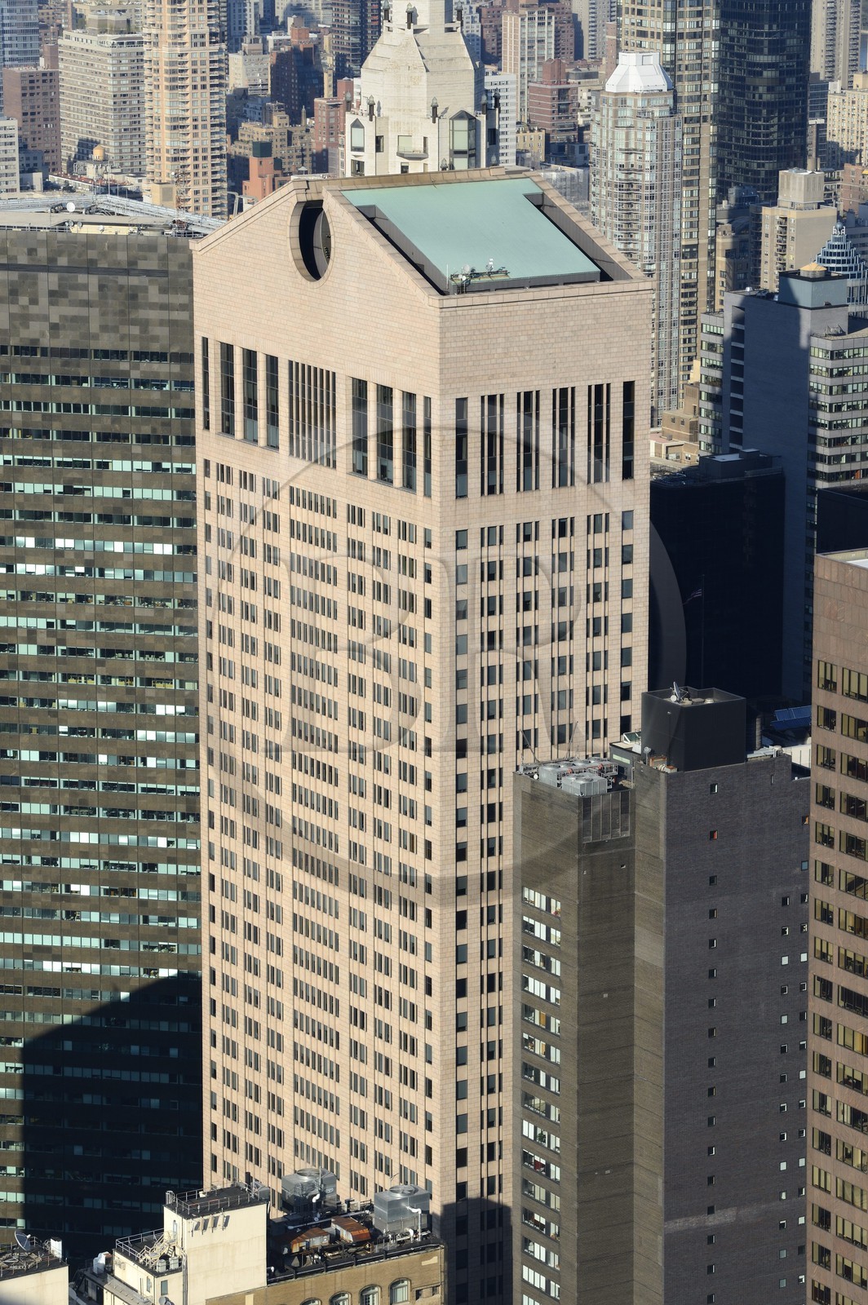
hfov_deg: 11.2
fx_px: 4420
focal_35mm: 122
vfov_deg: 16.8
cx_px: 434
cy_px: 652
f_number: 11
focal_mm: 122
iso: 400
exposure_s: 1/400
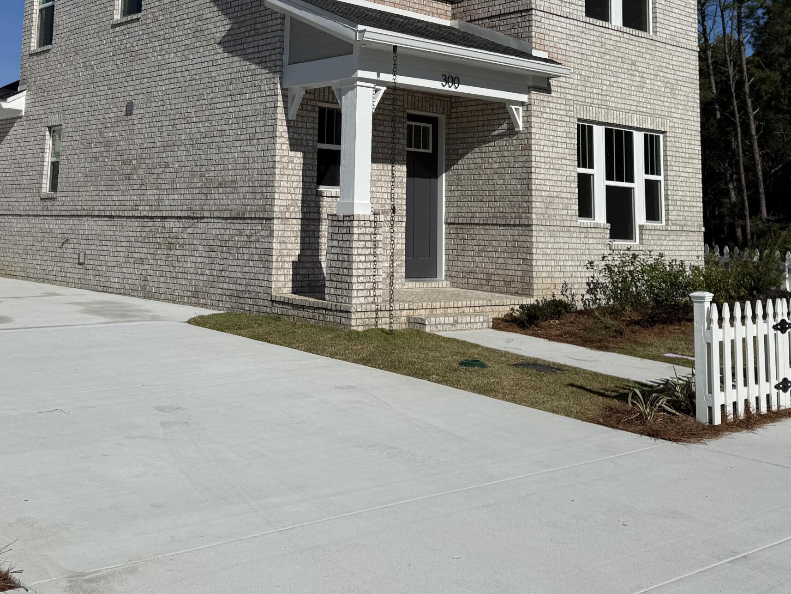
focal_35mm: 42
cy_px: 87
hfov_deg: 44.7
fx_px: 960
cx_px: 337
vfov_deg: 33.0
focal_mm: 6.76
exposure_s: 1/14286
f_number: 1.78
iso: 80
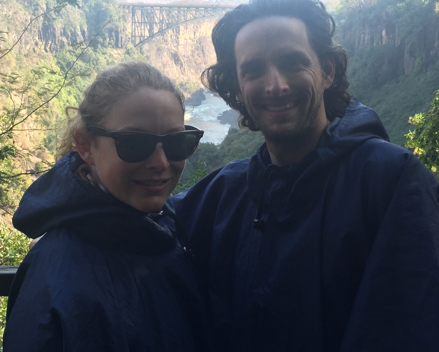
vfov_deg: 32.1
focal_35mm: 47
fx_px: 611
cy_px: 174
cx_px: 171
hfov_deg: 39.3
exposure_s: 1/255
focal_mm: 4.15
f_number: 2.2
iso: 32
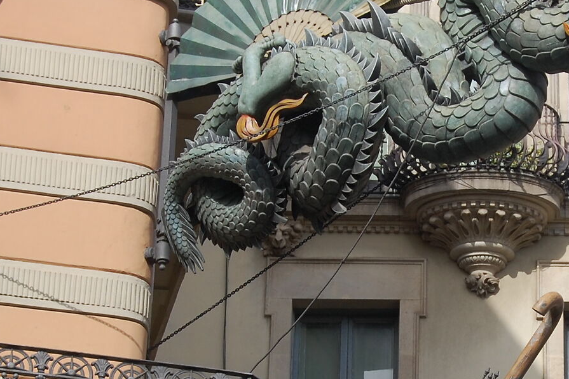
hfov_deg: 12.1
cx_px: 459
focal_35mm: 169
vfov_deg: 8.1
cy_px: 296
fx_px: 2669
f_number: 10
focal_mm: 42
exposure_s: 1/400
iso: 200
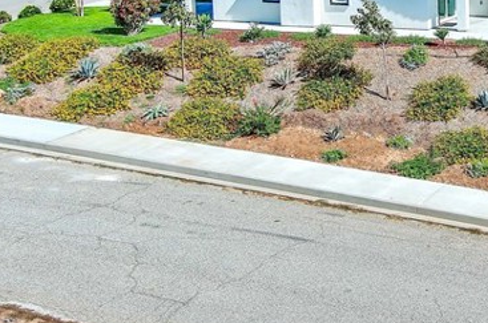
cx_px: 584
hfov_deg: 23.1
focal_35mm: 81
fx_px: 1096
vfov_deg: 16.5
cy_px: 5
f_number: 2.8
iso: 101
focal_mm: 10.57
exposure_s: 1/1600
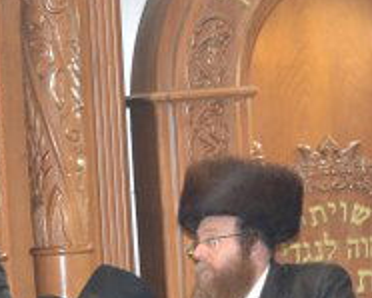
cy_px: 390
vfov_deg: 4.6
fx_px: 3657
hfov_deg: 5.8
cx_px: -218
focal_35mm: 332
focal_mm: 55
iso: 800
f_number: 4.5
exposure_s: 1/60
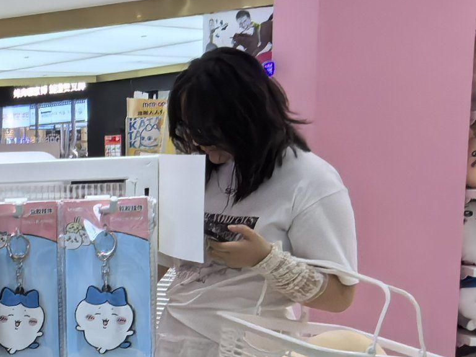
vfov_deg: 22.5
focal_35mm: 64
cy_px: 299
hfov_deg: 25.8
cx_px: -146
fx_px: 880
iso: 80
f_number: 2.2
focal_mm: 1.76
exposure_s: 1/100
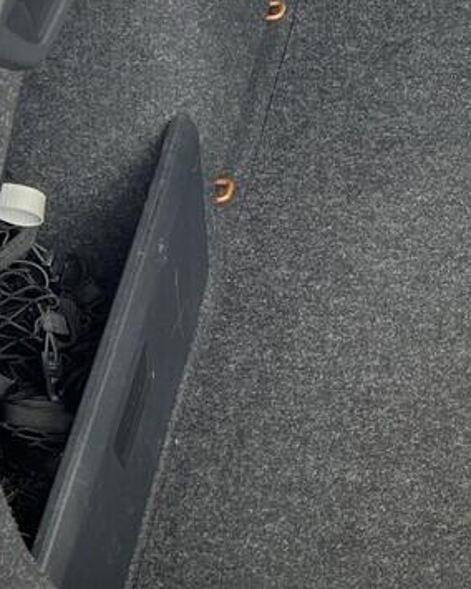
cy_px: 159
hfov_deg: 14.0
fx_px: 1795
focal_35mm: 103
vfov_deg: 18.5
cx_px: 702
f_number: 1.5
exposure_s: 1/171
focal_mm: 5.7
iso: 50
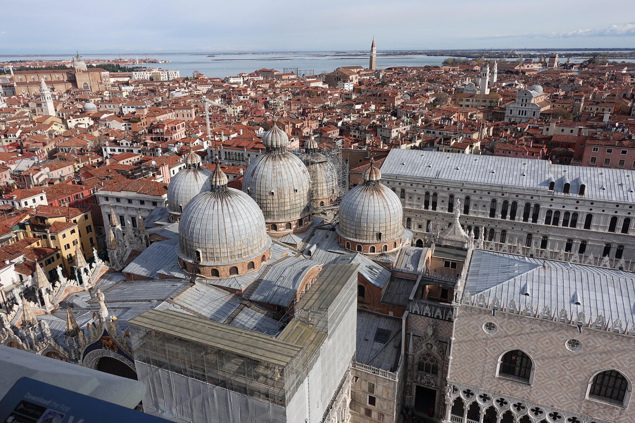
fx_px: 423
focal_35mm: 24
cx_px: 318
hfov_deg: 73.7
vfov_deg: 53.1
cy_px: 212
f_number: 4.5
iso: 125
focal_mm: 8.8
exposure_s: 1/800
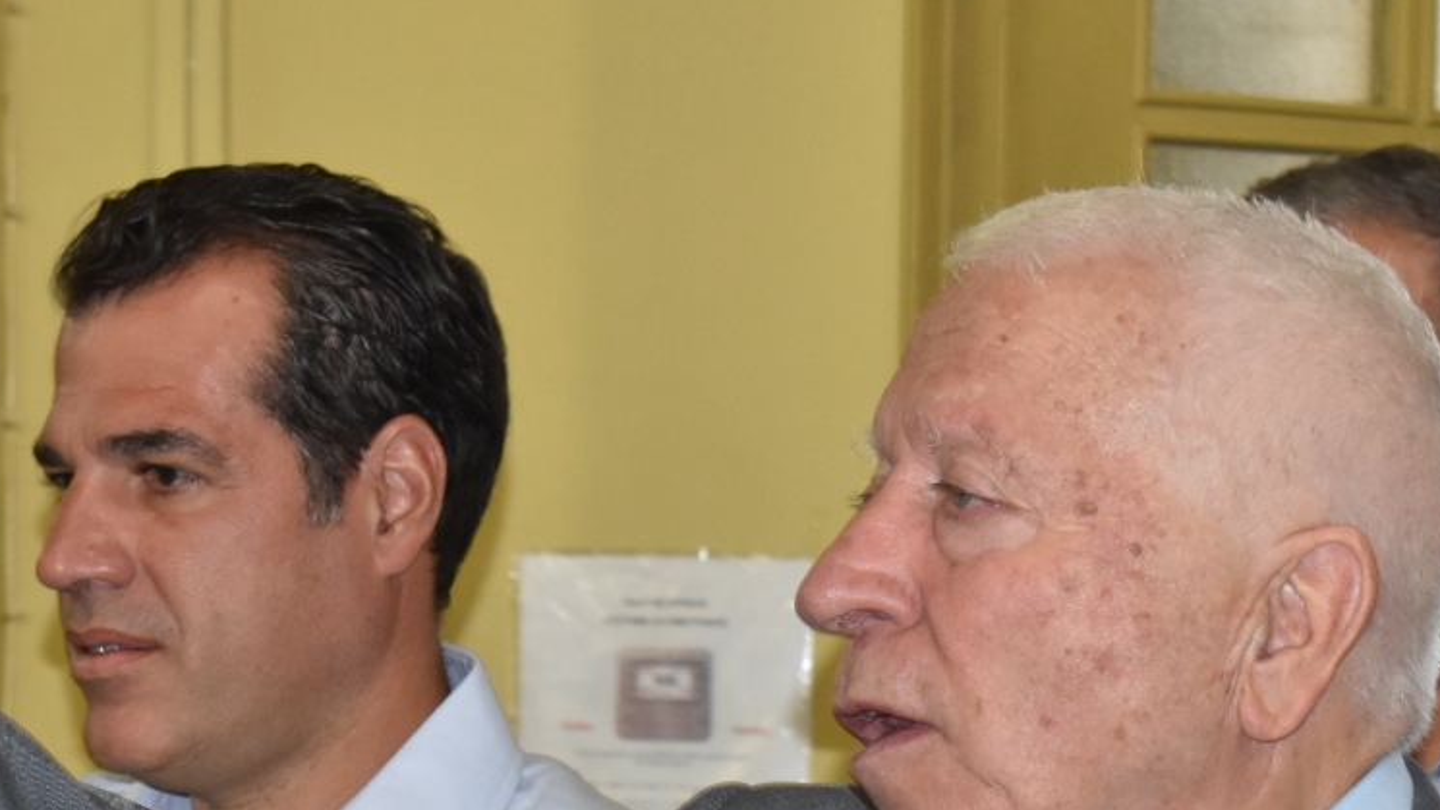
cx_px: 421
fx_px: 6262
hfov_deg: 13.1
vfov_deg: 7.4
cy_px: 837
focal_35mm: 164
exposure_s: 1/100
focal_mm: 48
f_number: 5.3
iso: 800
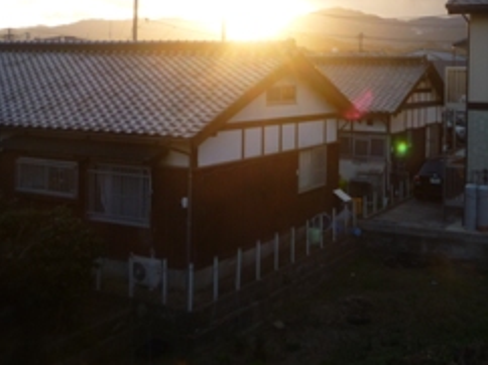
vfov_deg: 29.7
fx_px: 676
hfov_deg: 39.2
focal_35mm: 48
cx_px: 331
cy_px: 89
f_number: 3.3
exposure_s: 1/160
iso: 80
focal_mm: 5.2
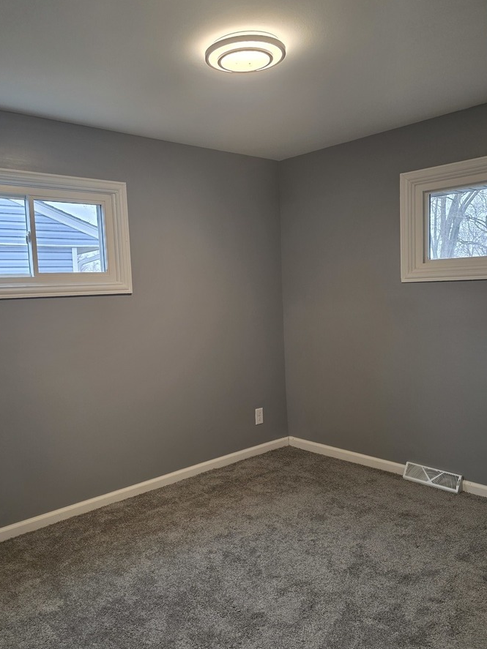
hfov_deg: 49.6
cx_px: 215
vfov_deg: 63.5
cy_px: 327
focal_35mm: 28
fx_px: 525
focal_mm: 6.3
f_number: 1.7
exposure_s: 1/120
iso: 200
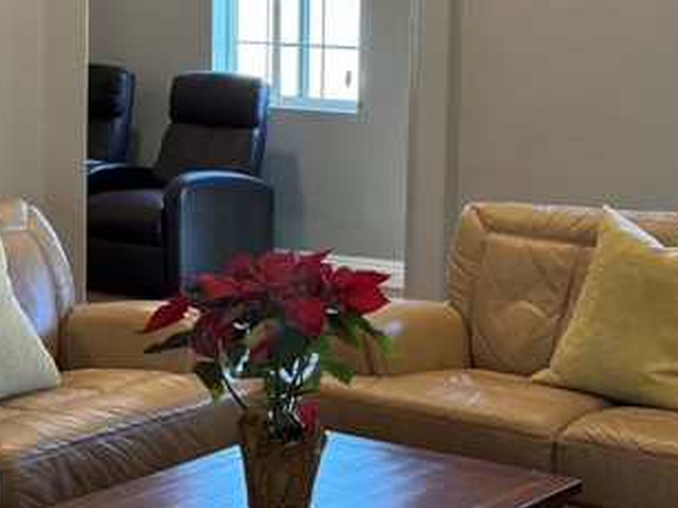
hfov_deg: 19.6
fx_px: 1958
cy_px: 124
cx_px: 285
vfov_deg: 14.7
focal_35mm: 100
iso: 160
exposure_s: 1/60
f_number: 1.78
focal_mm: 6.76
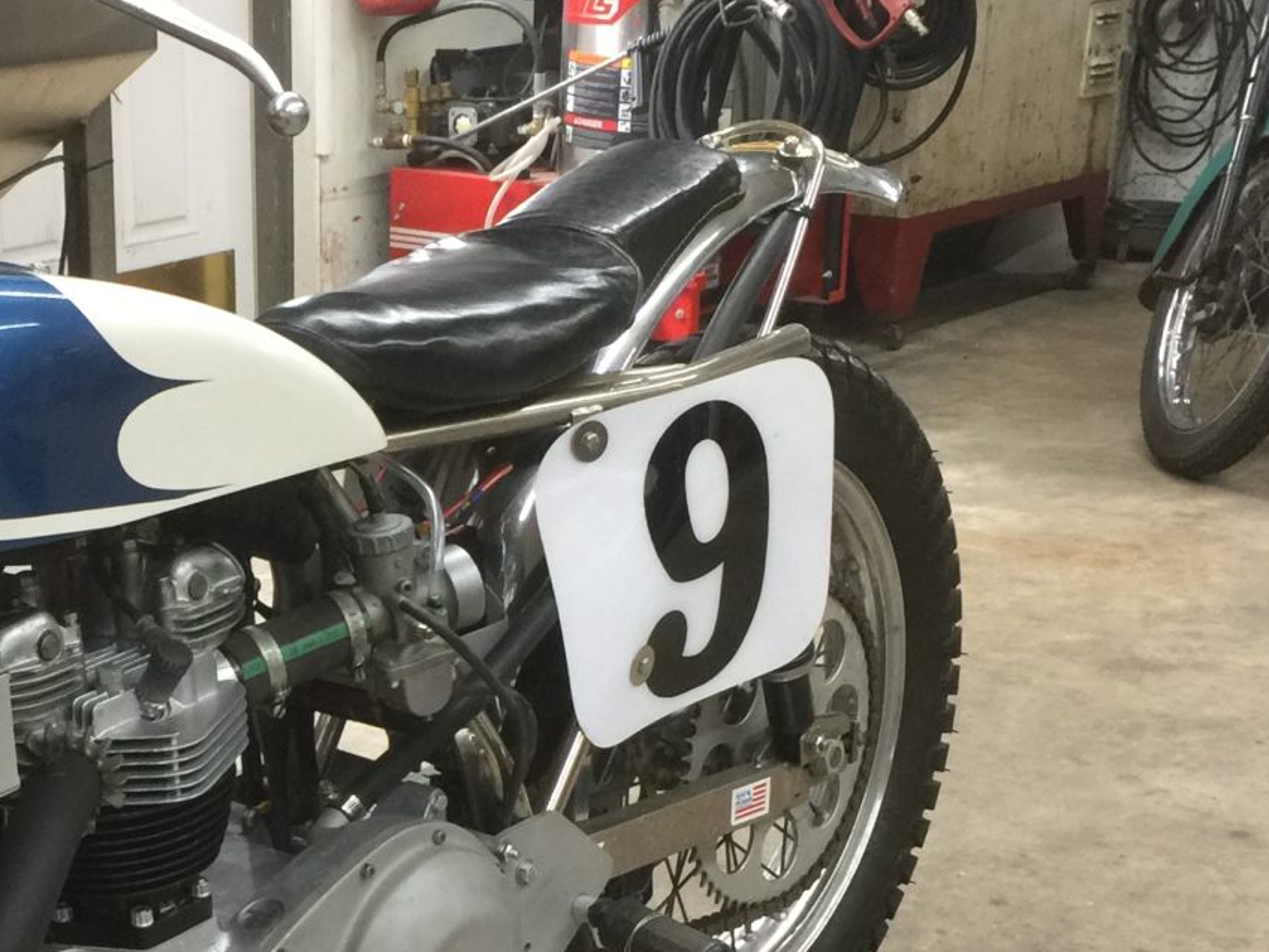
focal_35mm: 70
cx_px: 148
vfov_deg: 20.7
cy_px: 807
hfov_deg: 26.9
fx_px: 2566
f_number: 2.2
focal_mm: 4.15
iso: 80
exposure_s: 1/15
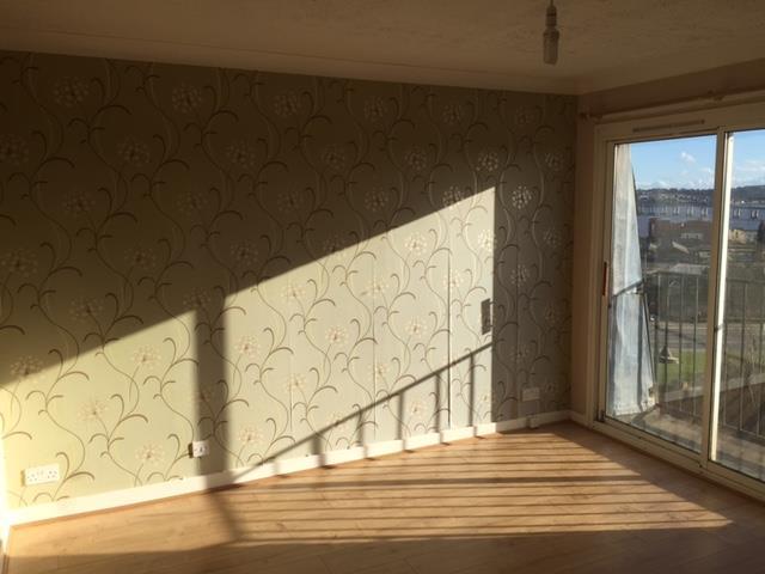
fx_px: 641
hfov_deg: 61.7
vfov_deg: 48.2
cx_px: 382
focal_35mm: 29
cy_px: 287
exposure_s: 1/1319
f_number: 2.2
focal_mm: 4.15
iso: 32
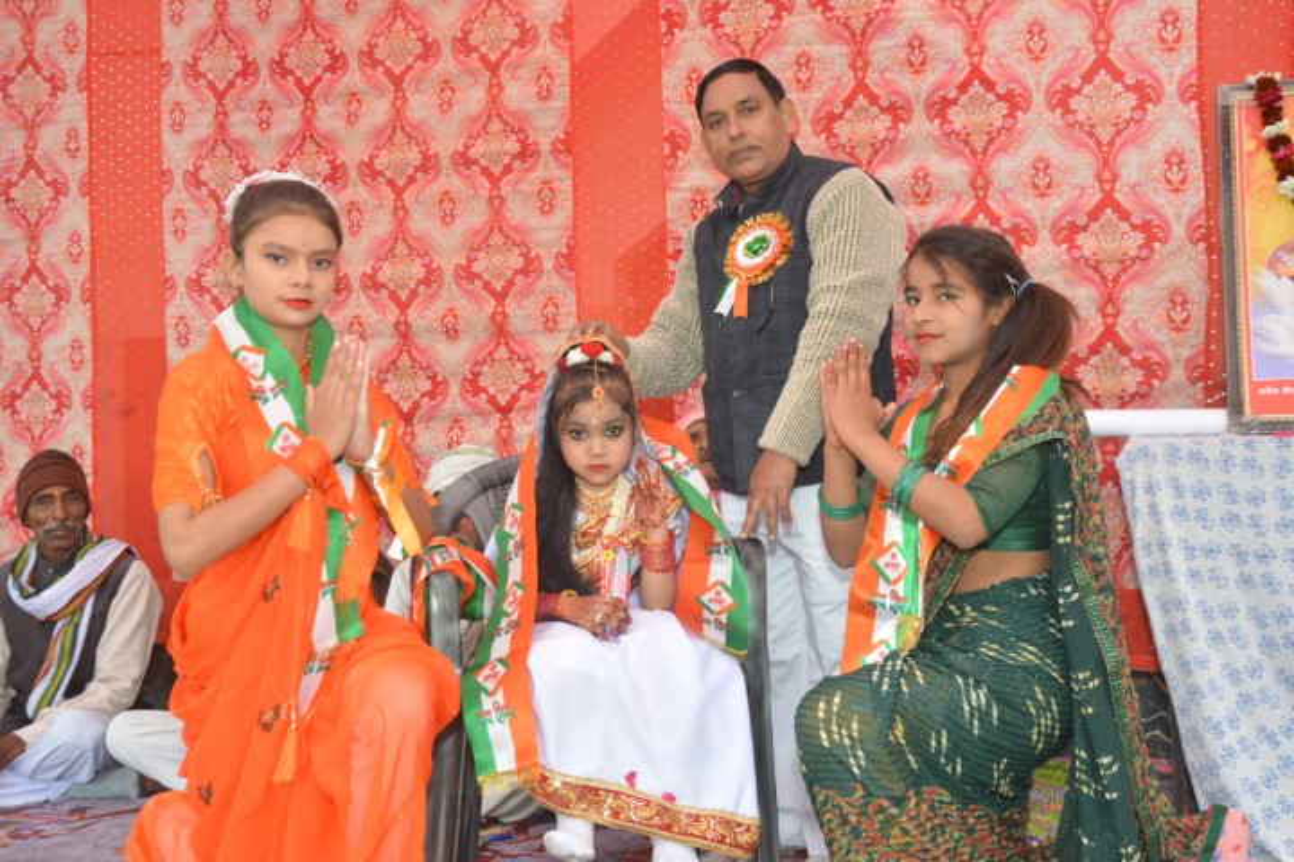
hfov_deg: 46.4
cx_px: 647
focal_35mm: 42
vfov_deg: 31.9
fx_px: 1510
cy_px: 431
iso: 800
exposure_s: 1/125
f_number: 5.6
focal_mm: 28
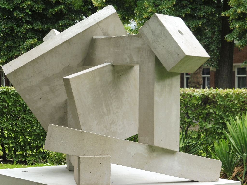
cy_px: 92
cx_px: 124
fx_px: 920
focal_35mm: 129
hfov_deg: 15.3
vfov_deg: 11.5
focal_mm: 23.1
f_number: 6.3
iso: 200
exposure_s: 1/100
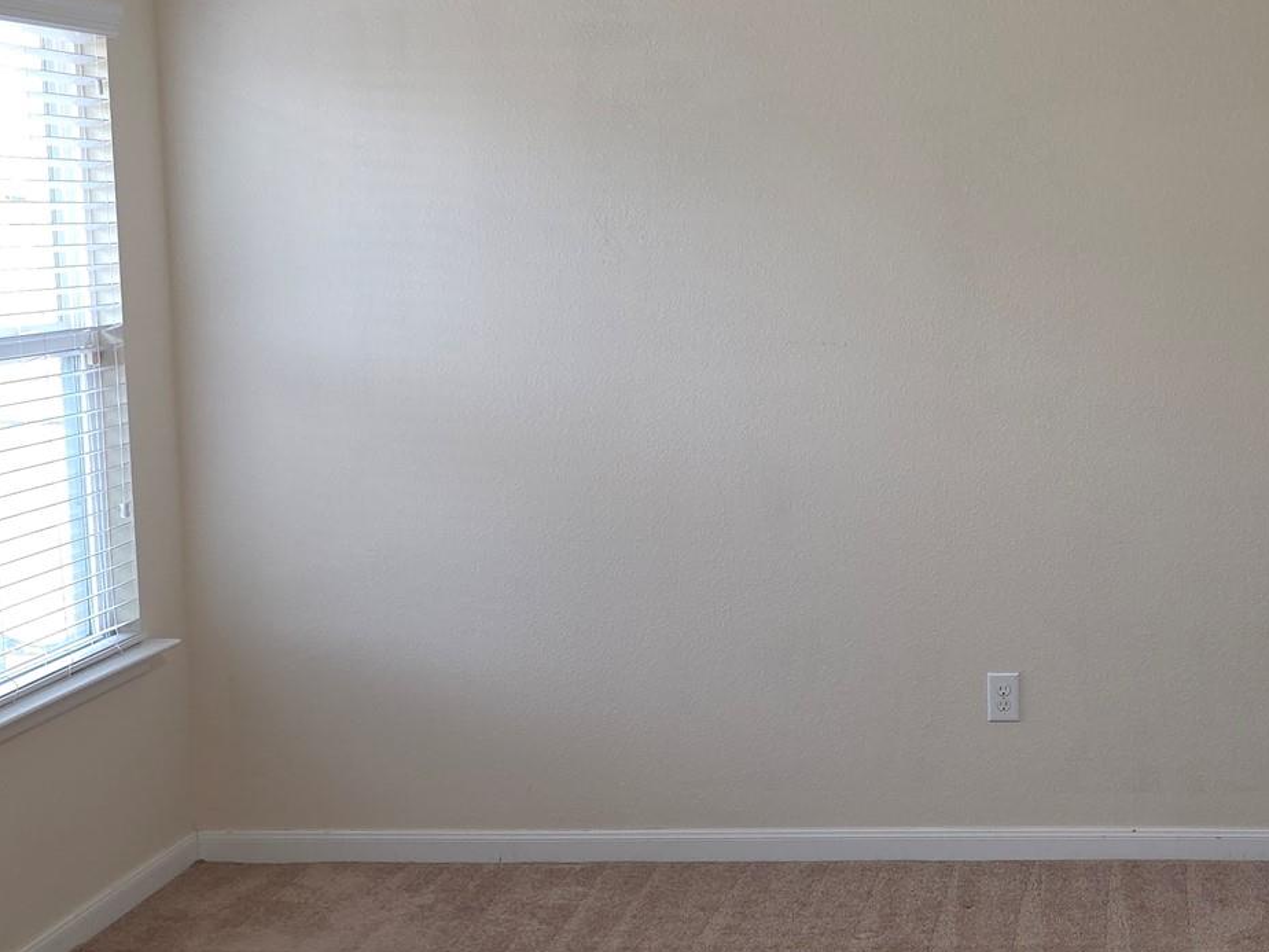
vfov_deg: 28.5
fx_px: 1870
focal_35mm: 51
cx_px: 1031
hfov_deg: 36.1
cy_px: 407
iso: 64
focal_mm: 6.3
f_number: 1.7
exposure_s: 1/60
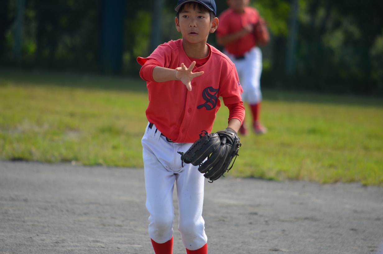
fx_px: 4778
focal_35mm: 450
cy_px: 127
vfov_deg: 3.0
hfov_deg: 4.6
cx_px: 192
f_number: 5.6
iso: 400
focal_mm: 300
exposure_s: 1/1000
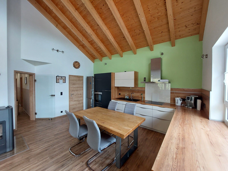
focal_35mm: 13
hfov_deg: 106.2
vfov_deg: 89.9
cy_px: 86
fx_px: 86
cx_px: 114
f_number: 2.2
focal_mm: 1.74
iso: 80
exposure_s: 1/50
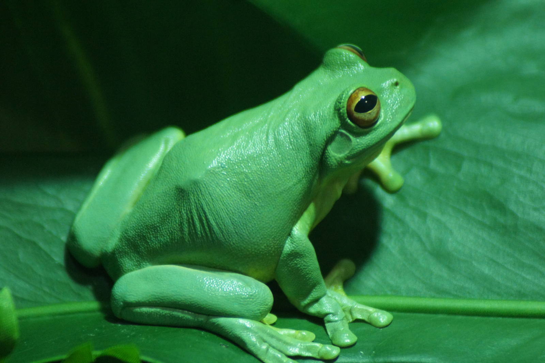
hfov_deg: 4.6
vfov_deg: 3.1
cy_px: 182
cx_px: 272
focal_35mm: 450
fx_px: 6809
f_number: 5.6
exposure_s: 1/80
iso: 1600
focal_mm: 300
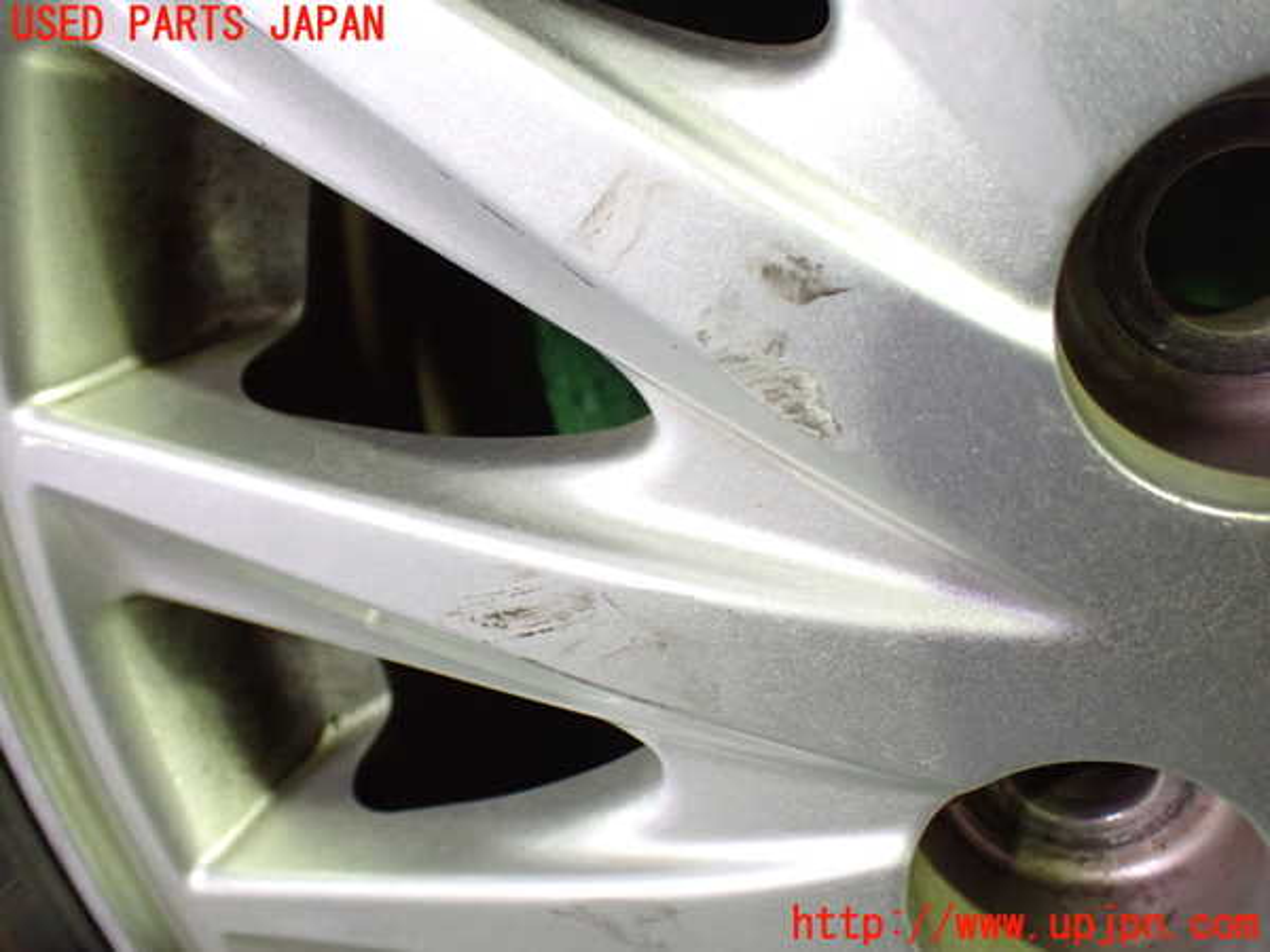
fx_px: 1101
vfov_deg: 46.8
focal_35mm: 30
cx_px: 635
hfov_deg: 60.0
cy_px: 476
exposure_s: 1/50
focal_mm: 5.4
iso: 800
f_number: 2.3
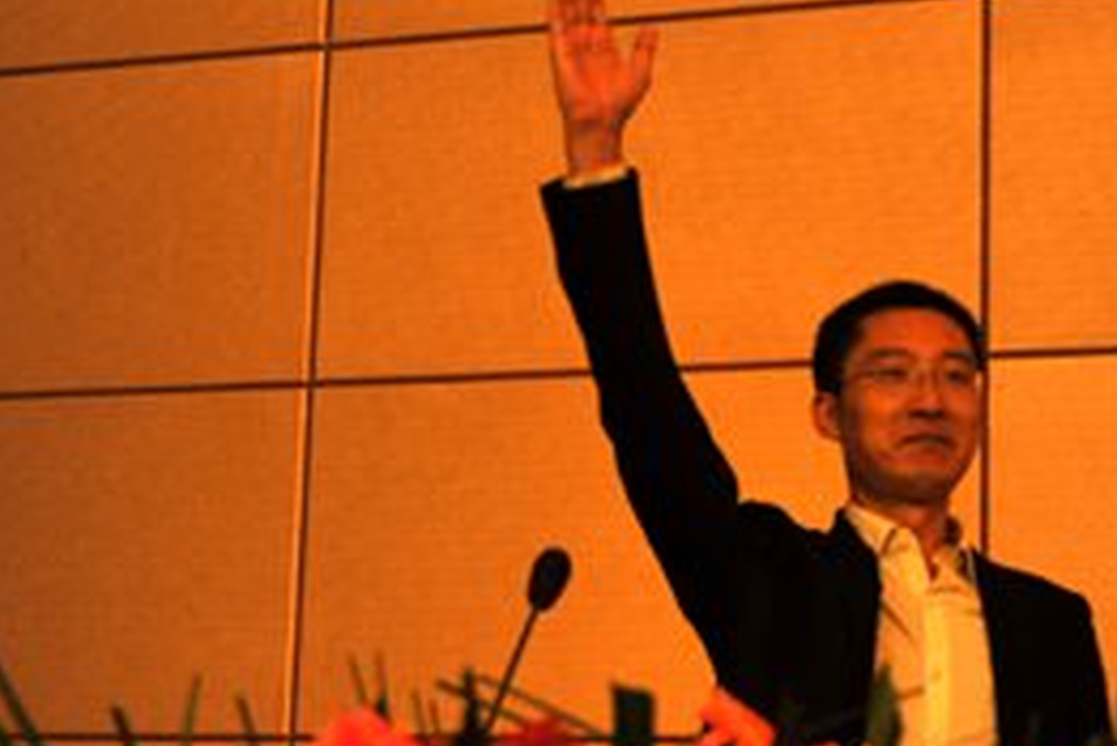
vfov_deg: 18.9
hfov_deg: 27.8
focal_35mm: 72
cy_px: 475
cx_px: 797
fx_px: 2235
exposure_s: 1/125
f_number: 2.8
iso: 800
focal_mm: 35
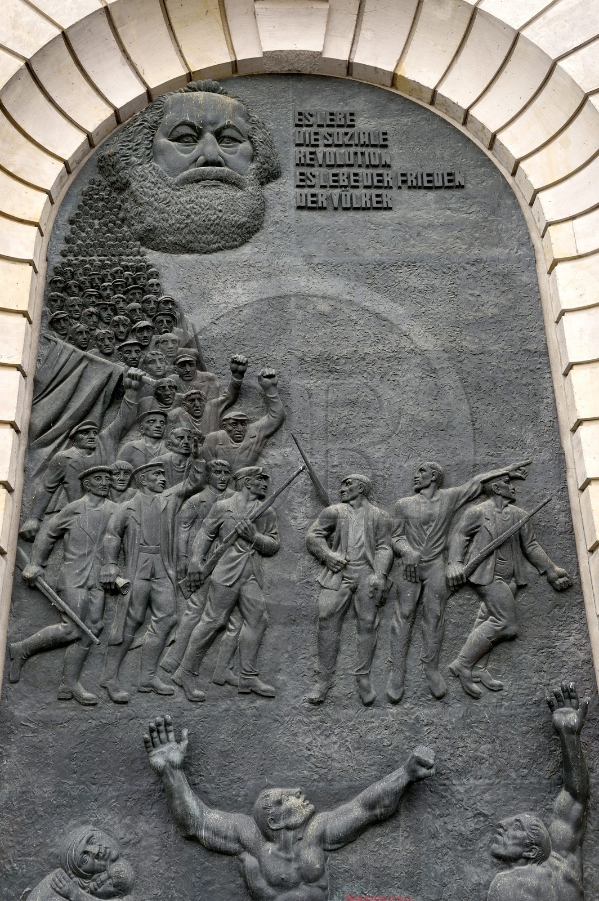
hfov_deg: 35.0
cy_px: 450
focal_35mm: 38
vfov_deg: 50.7
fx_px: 950
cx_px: 300
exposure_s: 1/100
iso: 400
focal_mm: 38
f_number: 10
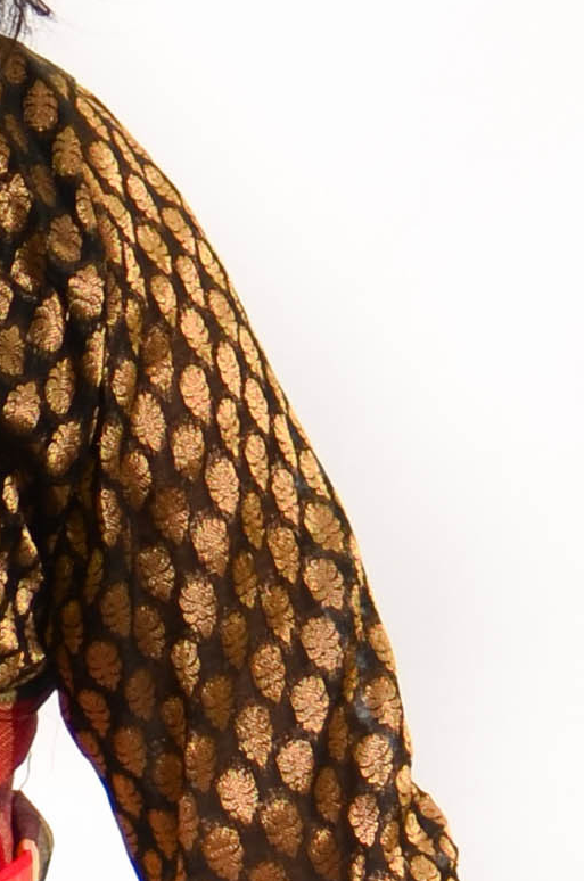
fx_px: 8164
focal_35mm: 334
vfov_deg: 6.0
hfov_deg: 4.1
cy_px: 1707
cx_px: -199
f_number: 1.8
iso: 100
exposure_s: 1/250
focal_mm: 35
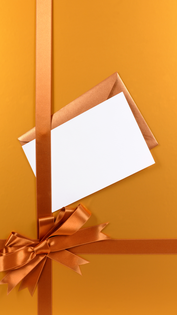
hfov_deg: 20.0
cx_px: 95
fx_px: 501
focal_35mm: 60
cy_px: 158
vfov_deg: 34.9
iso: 200
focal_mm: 38
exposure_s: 1/125
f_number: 11
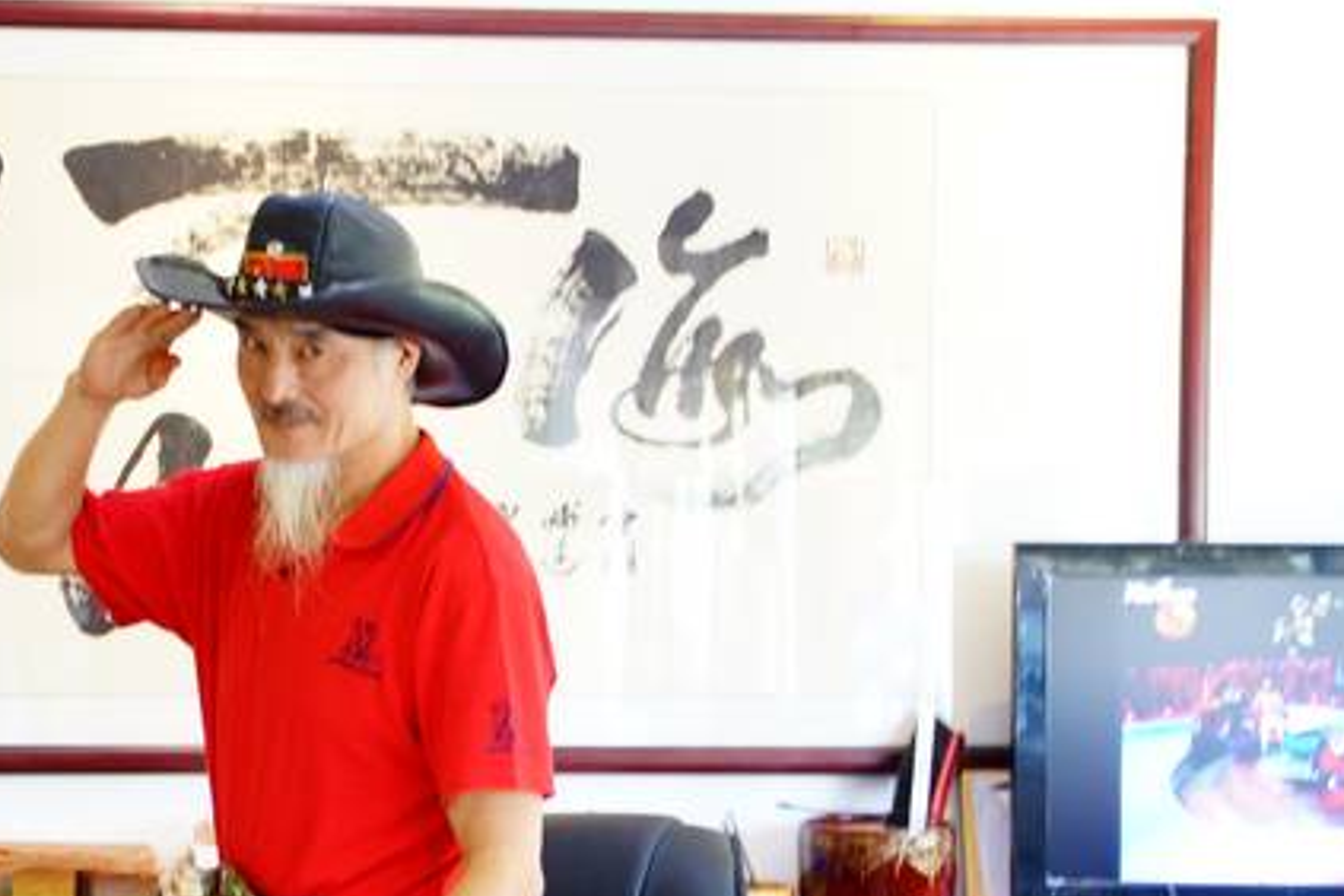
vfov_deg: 15.7
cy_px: 570
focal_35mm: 87
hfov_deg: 23.2
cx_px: 311
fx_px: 3241
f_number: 4.5
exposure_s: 1/10
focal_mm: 35
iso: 320
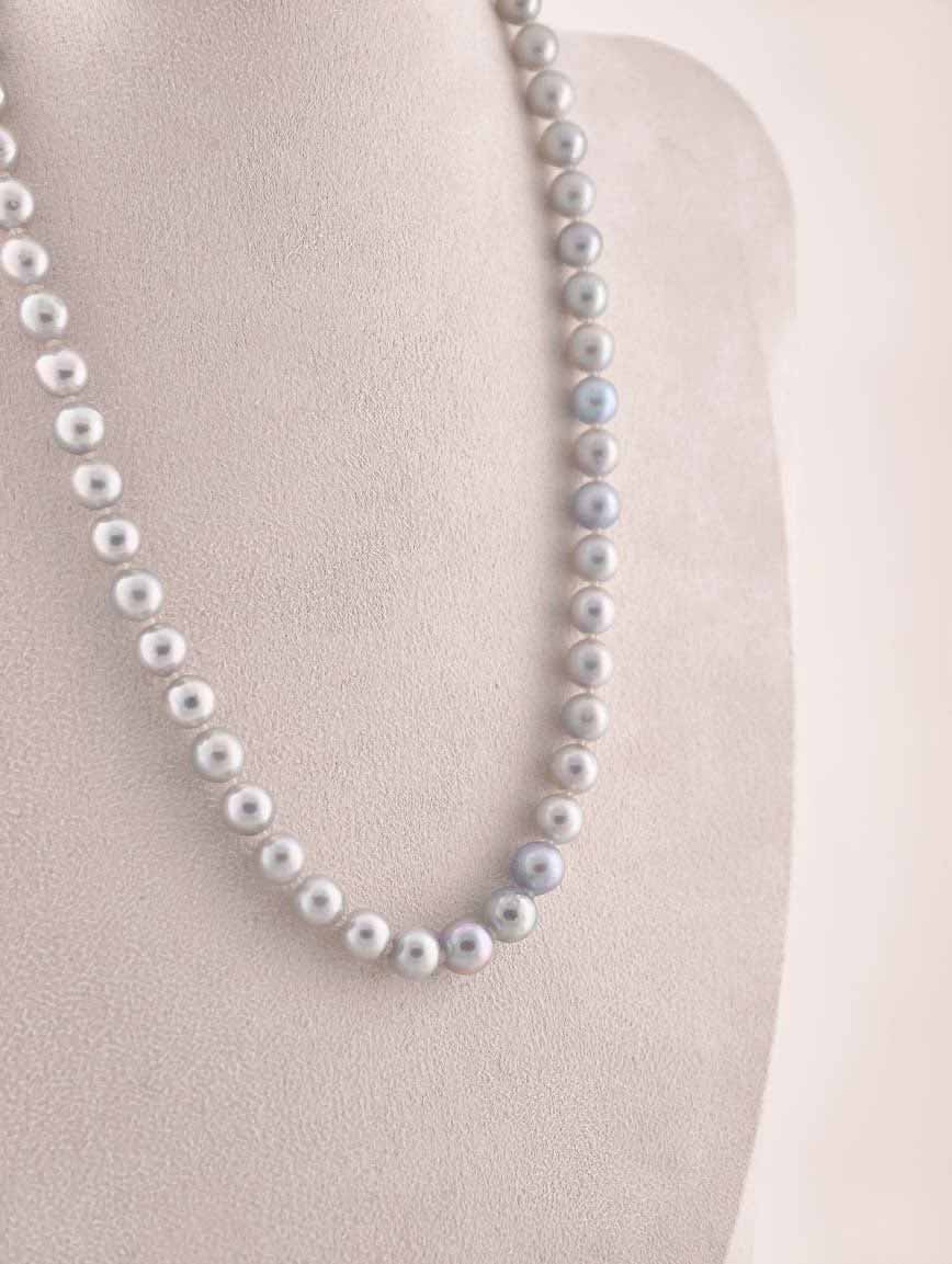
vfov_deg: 23.0
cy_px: 632
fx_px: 3109
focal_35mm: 85
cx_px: 476
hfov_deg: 17.4
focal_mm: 22.48
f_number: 2.67
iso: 125
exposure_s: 1/160
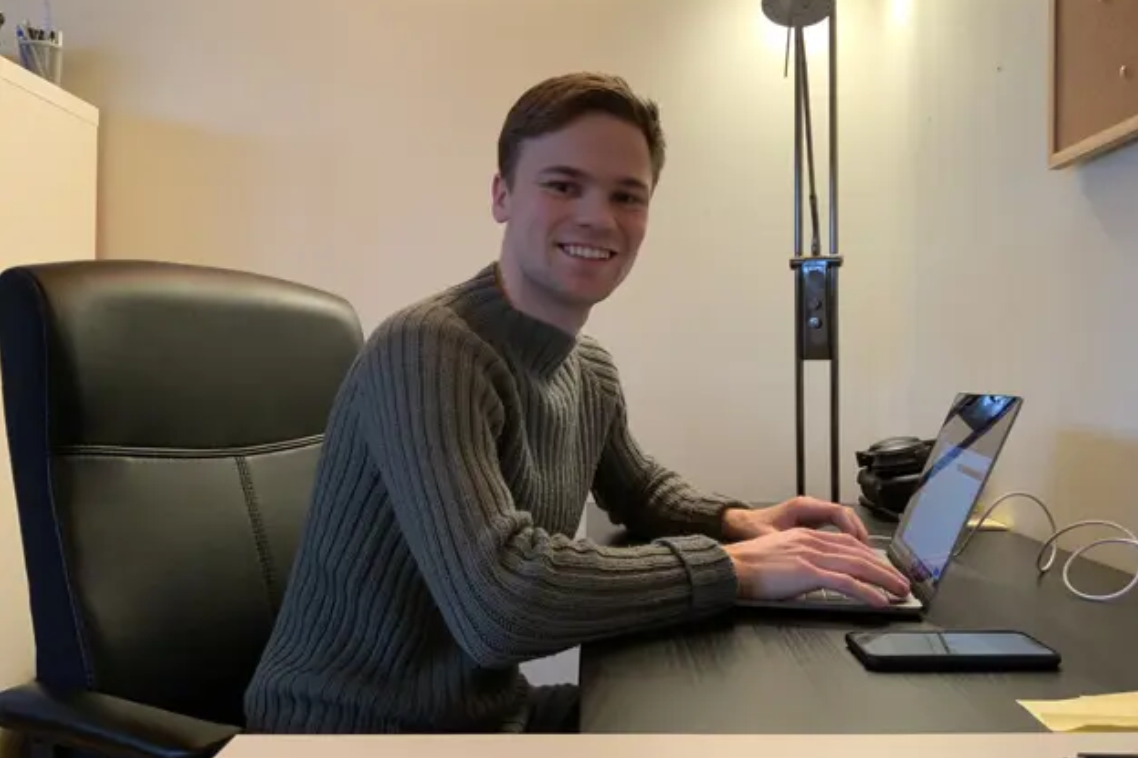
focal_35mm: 31
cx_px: 583
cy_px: 362
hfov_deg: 60.3
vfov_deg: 42.3
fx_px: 980
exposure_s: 1/50
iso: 125
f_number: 1.8
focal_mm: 3
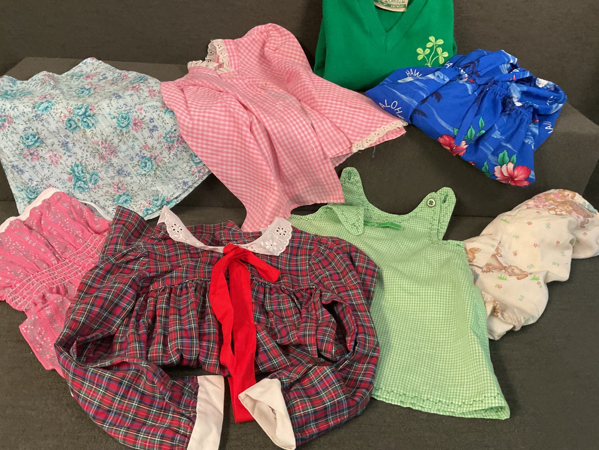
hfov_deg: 61.7
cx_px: 300
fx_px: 502
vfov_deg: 48.2
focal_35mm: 29
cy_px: 225
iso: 250
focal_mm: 3
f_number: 1.8
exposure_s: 1/60
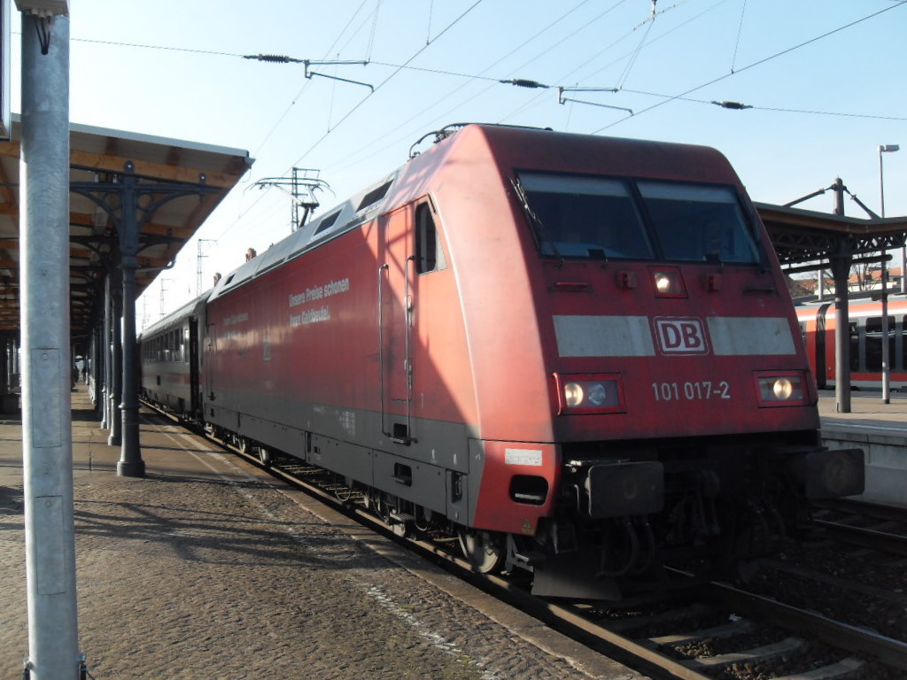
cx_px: 454
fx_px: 891
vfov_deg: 41.8
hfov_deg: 54.0
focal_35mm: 34
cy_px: 340
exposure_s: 1/125
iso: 80
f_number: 7
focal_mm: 6.3
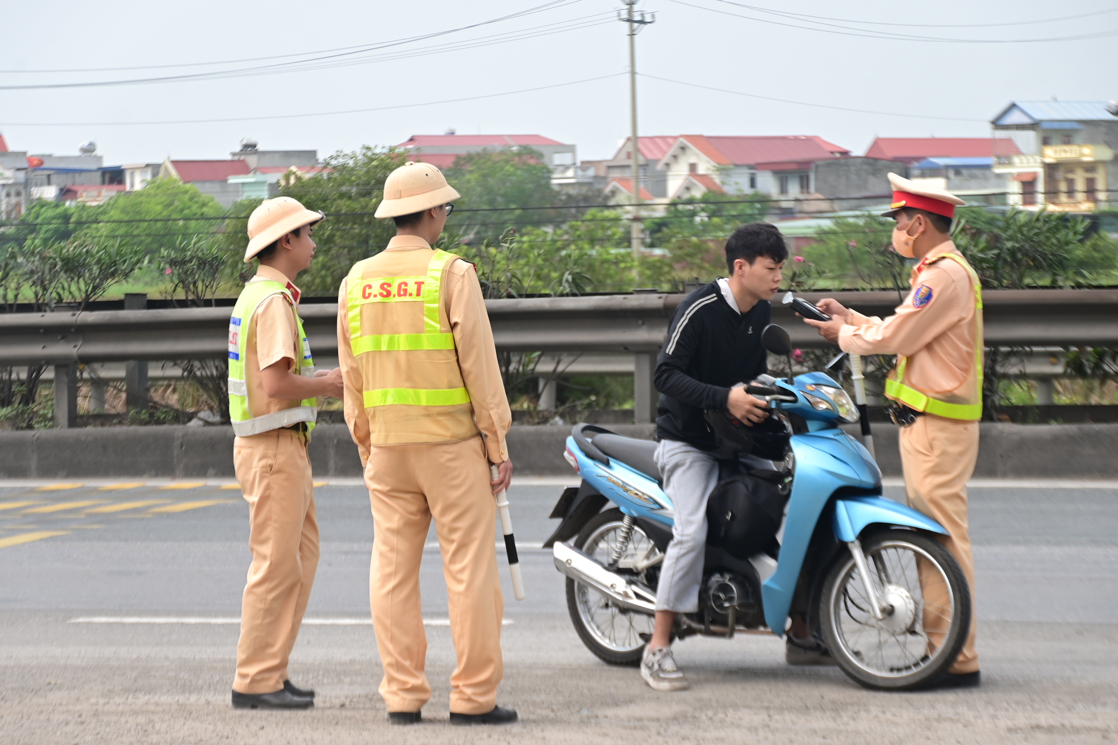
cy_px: 372
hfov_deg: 14.4
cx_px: 559
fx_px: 4410
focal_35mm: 142
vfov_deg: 9.7
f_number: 5.3
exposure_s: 1/200
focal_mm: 95
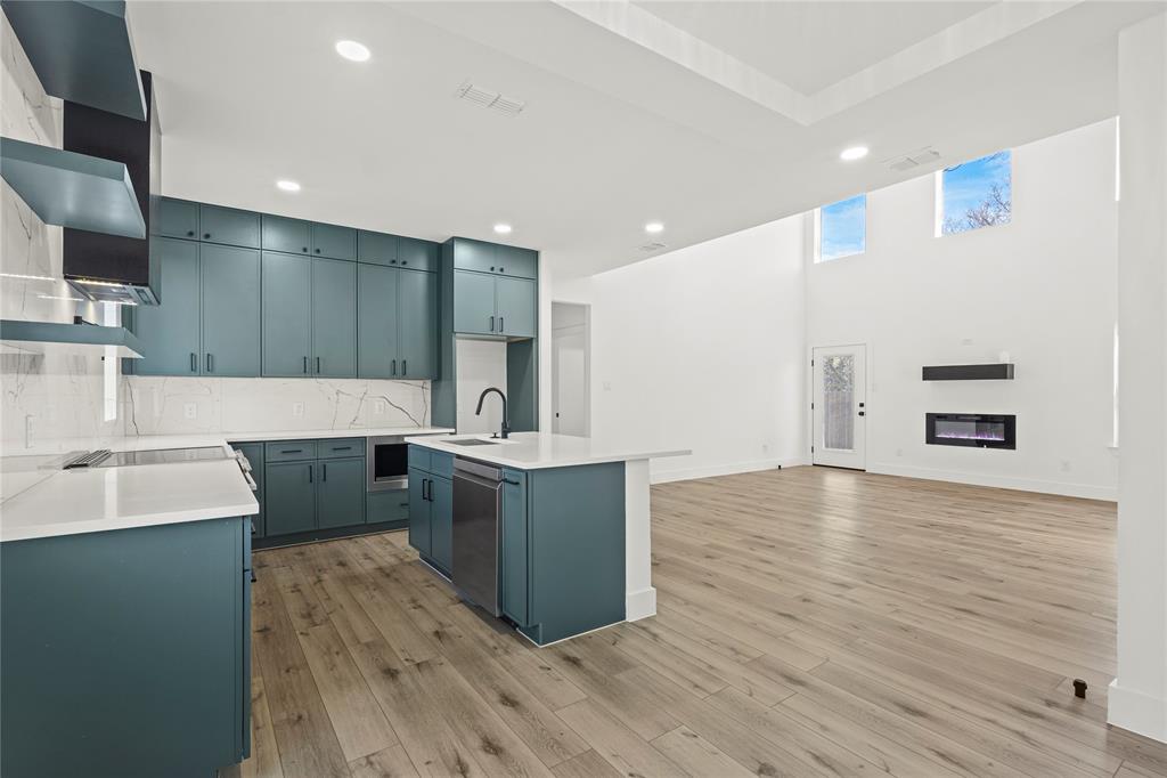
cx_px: 584
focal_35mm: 16
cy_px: 389
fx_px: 535
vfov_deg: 72.0
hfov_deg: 95.0
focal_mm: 11
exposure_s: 1/2
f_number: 8
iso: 125
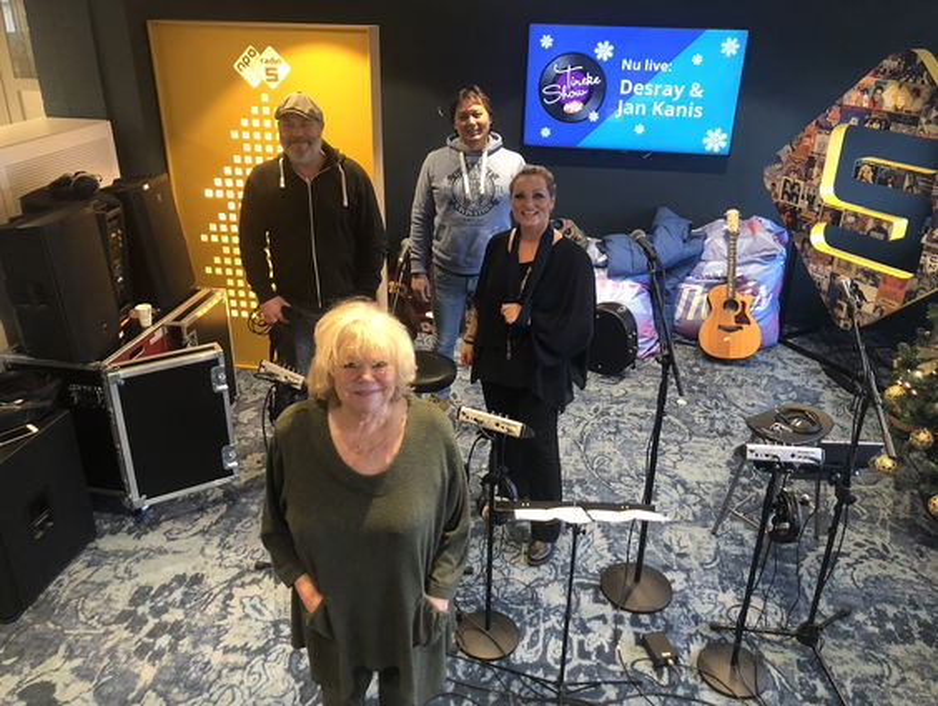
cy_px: 353
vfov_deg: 49.8
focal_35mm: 28
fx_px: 759
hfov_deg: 63.4
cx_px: 469
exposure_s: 1/14
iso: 100
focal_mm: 3.99
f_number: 1.8
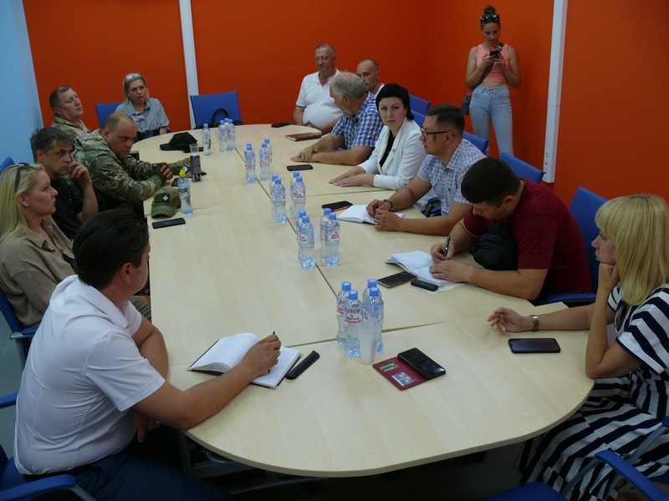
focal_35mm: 35
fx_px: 676
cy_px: 250
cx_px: 334
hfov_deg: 52.6
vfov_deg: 40.7
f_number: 2.8
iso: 100
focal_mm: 7.4
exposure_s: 1/50
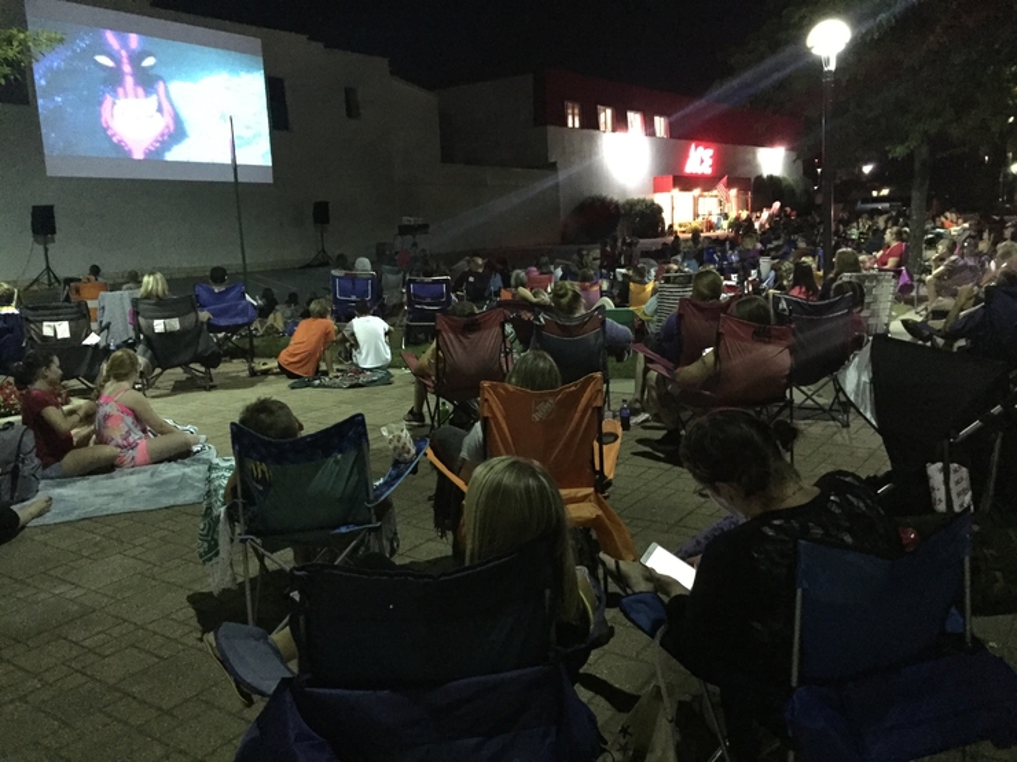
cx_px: 508
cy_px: 381
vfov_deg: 48.2
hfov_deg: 61.7
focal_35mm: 29
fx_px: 852
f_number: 2.2
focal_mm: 4.15
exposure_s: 1/15
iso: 1000
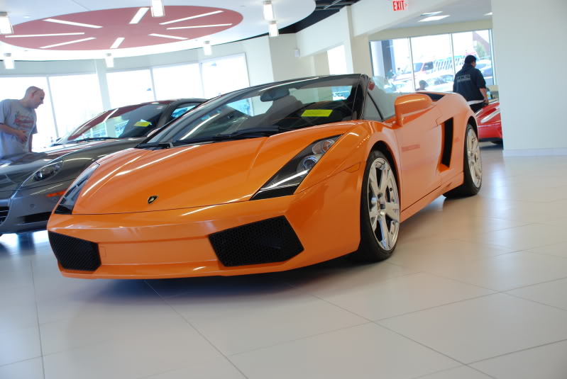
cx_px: 284
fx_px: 733
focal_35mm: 46
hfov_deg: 42.3
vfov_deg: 29.0
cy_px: 190
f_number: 4.2
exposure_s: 1/60
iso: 200
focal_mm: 31
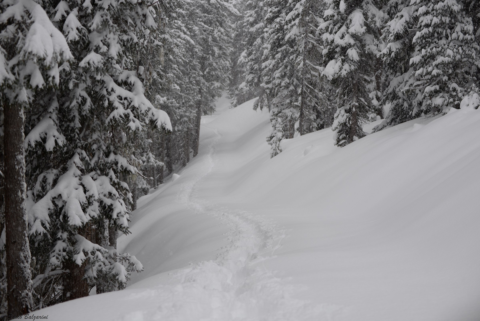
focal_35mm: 80
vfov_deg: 17.1
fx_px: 1067
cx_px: 240
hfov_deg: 25.4
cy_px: 160
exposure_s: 1/200
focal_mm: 80
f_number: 4.5
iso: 100
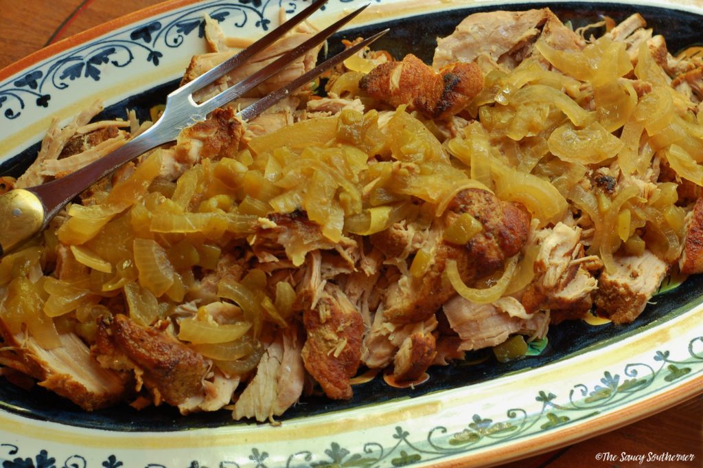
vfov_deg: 18.2
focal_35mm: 75
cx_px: 352
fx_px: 1463
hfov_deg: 27.0
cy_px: 234
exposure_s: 1/4
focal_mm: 50
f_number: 5.6
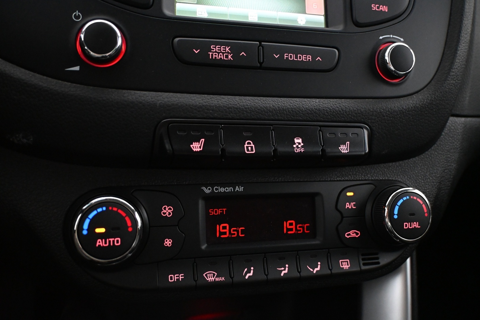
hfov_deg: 56.1
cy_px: 160
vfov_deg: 39.1
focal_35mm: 34
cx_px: 240
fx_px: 450
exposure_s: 1/40
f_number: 4
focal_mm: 22.5
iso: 5000
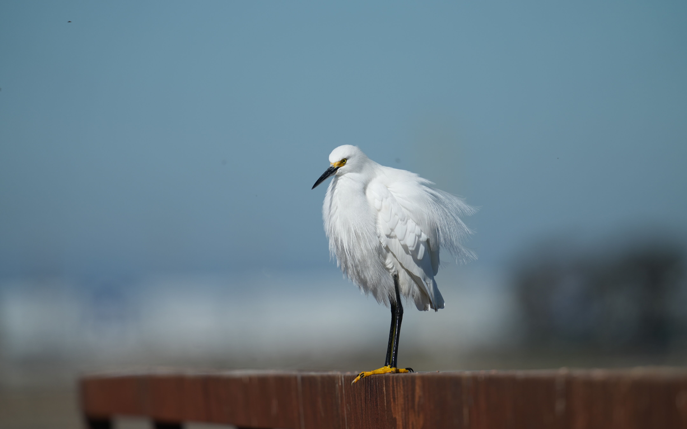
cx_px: 344
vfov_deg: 2.1
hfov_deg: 3.4
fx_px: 11459
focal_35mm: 612
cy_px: 213
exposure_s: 1/2000
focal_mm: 600
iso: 200
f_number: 5.6
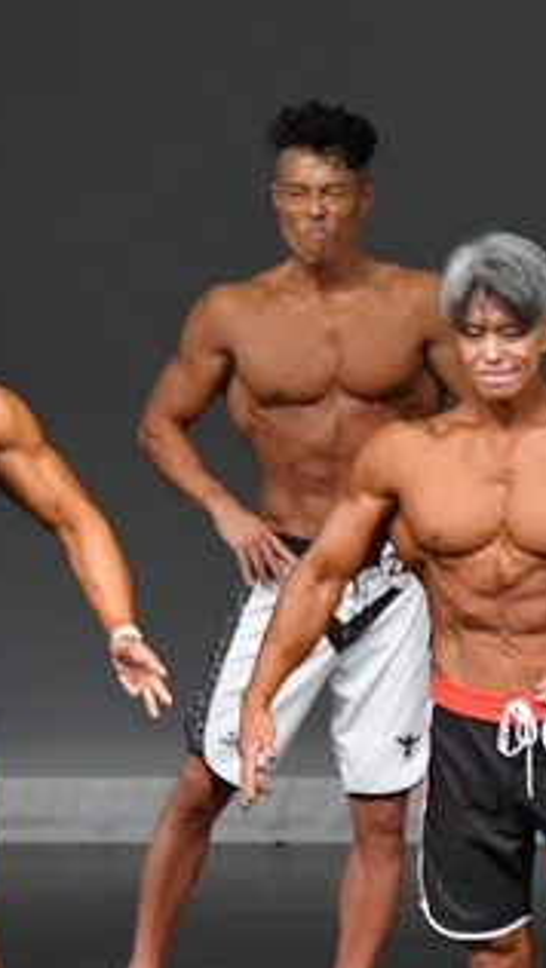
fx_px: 16815
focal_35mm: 654
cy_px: 665
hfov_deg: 1.9
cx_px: 581
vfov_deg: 3.3
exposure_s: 1/400
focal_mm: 170
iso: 4000
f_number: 5.6
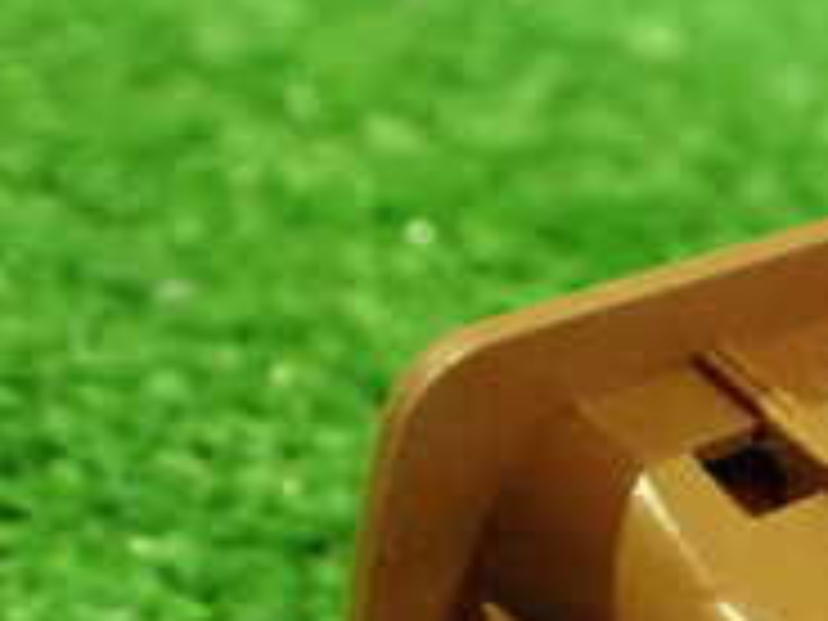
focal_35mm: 98
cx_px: 1130
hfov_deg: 18.4
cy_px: 644
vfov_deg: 14.8
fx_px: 2344
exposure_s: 1/30
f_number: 2.3
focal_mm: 5.4
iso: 1250
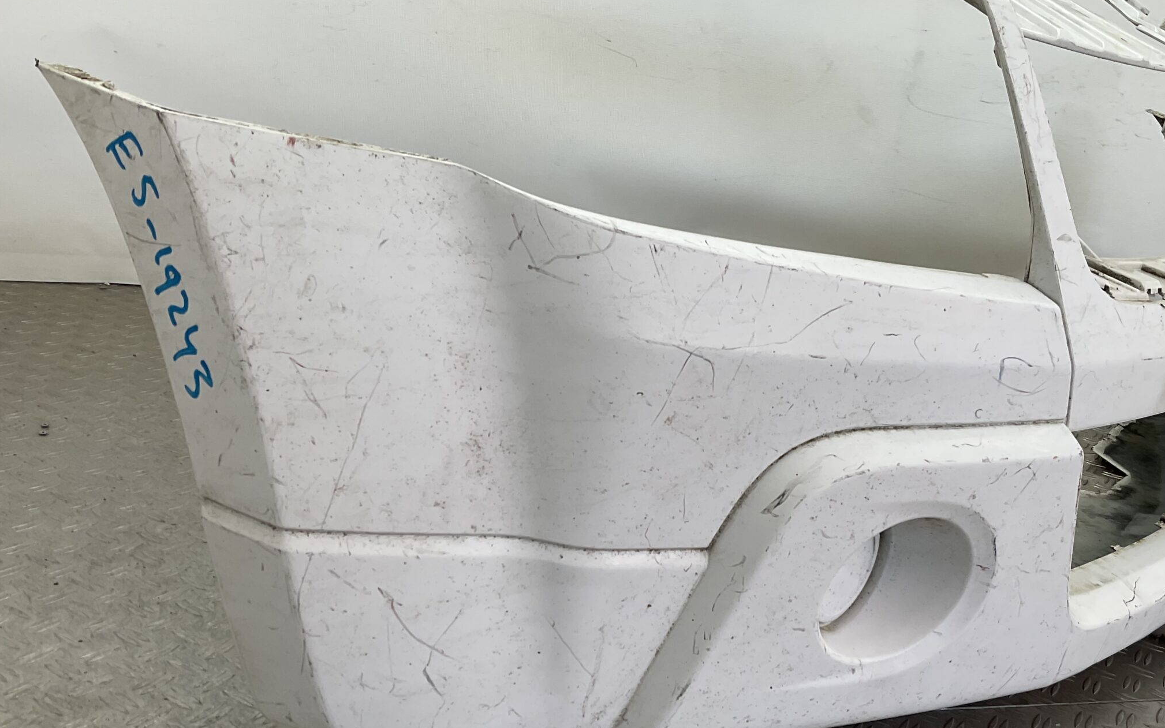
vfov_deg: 32.7
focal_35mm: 39
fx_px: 1238
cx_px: 687
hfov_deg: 50.1
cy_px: 416
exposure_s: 1/165
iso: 16
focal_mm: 3
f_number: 1.8
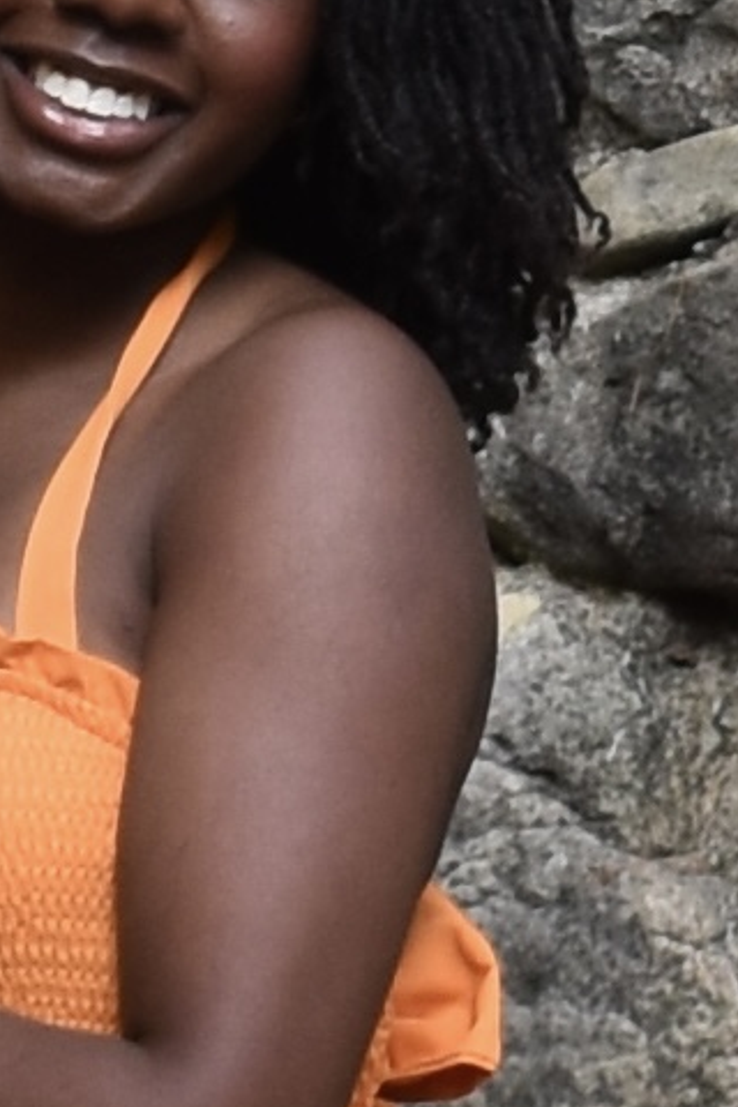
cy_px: 367
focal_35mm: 54
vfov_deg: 36.5
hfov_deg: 24.4
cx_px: 88
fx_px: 1660
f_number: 5.6
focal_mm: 18
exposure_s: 1/125
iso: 220
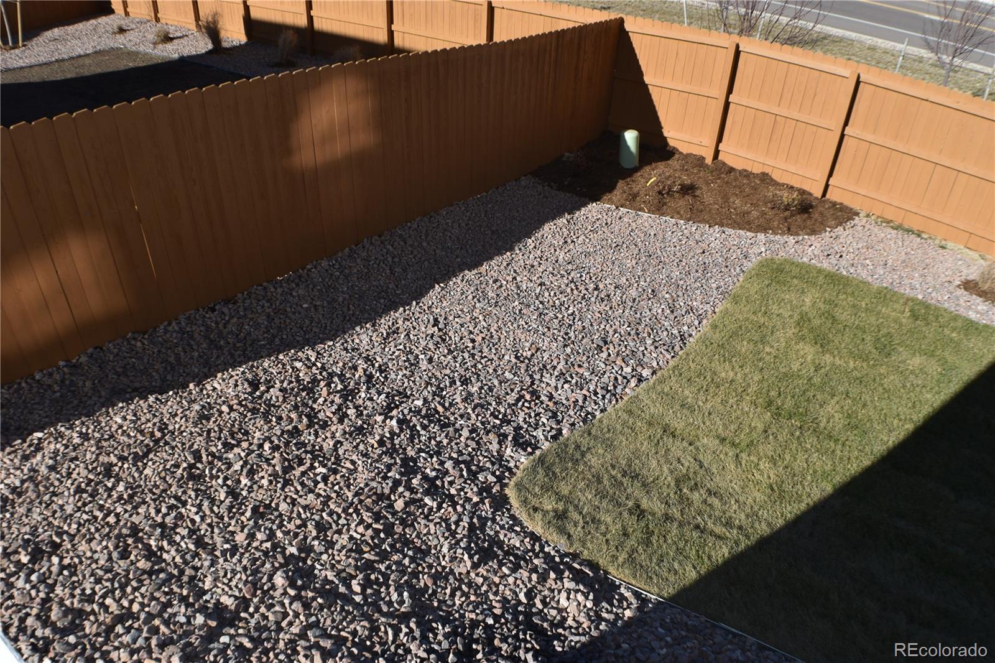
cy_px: 332
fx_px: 953
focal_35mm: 34
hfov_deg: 55.1
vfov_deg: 38.3
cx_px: 498
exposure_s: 1/200
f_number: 10
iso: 100
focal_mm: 23
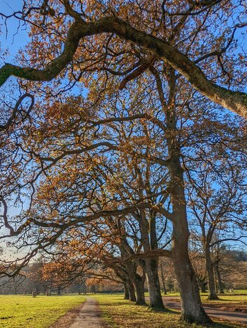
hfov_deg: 56.5
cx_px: 99
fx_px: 228
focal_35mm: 24
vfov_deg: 70.2
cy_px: 209
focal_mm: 2.35
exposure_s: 1/3571
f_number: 2.2
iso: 49
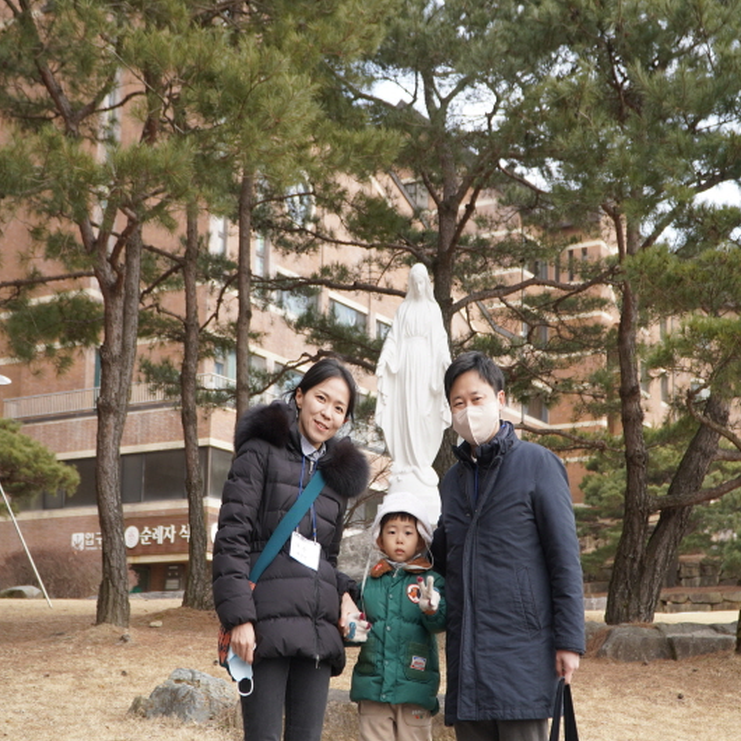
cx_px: 428
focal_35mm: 50
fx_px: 1211
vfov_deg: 34.0
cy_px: 370
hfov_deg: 34.0
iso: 100
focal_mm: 26
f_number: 4
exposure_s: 1/200
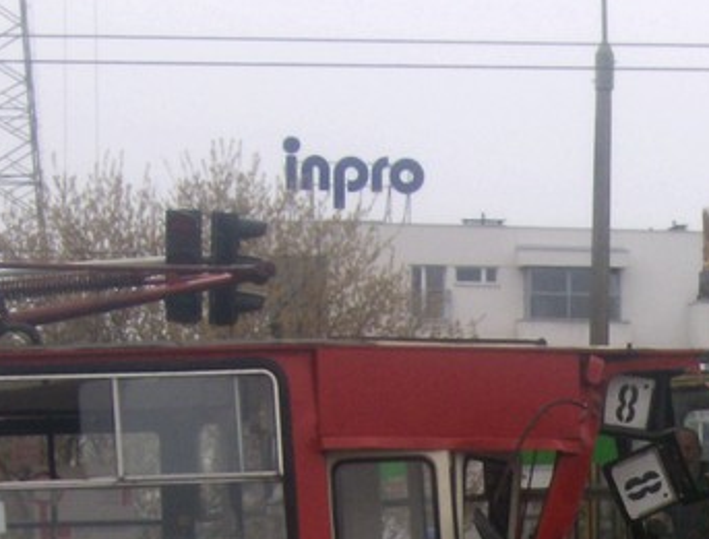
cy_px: 721
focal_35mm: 245
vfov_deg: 6.1
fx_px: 5045
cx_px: 868
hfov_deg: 8.0
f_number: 6.9
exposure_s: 1/227
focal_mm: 14.1
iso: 100
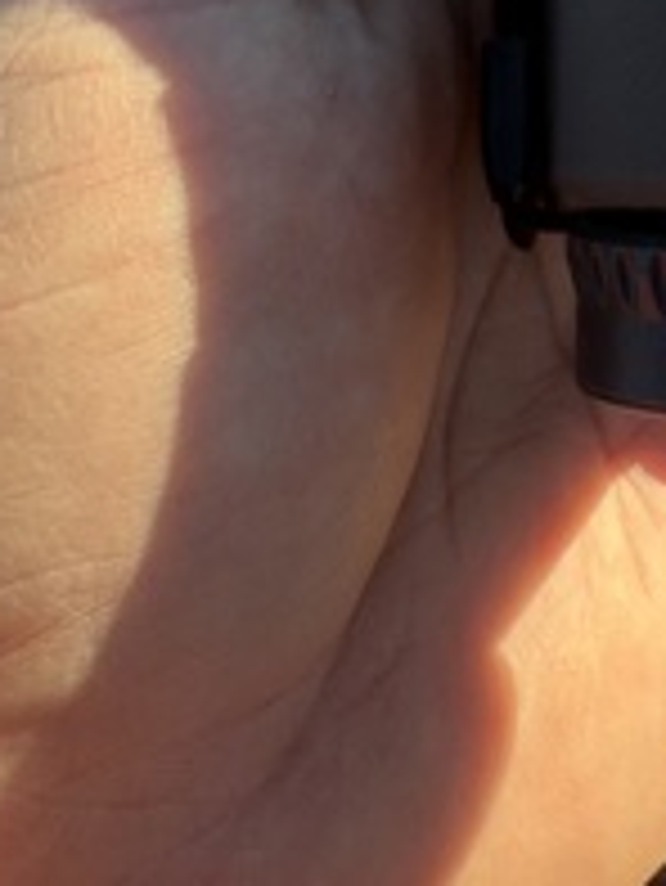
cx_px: 666
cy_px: -211
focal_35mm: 73
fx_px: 1871
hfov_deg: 19.6
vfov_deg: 24.0
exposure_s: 1/420
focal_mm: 2.22
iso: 50
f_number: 2.2
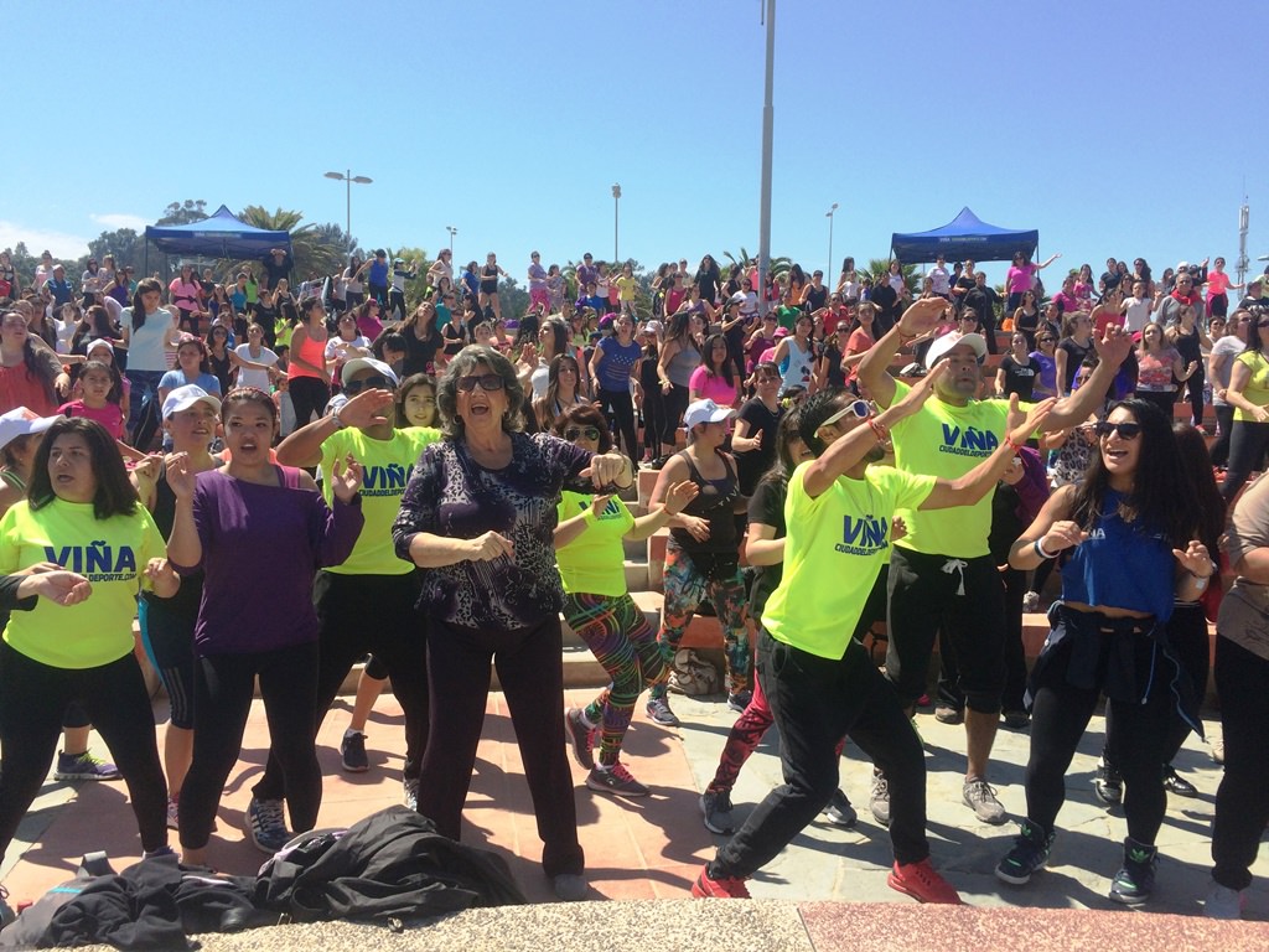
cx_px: 634
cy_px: 476
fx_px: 1063
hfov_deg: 61.7
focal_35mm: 29
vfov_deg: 48.2
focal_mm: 4.15
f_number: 2.2
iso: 32
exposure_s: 1/1866
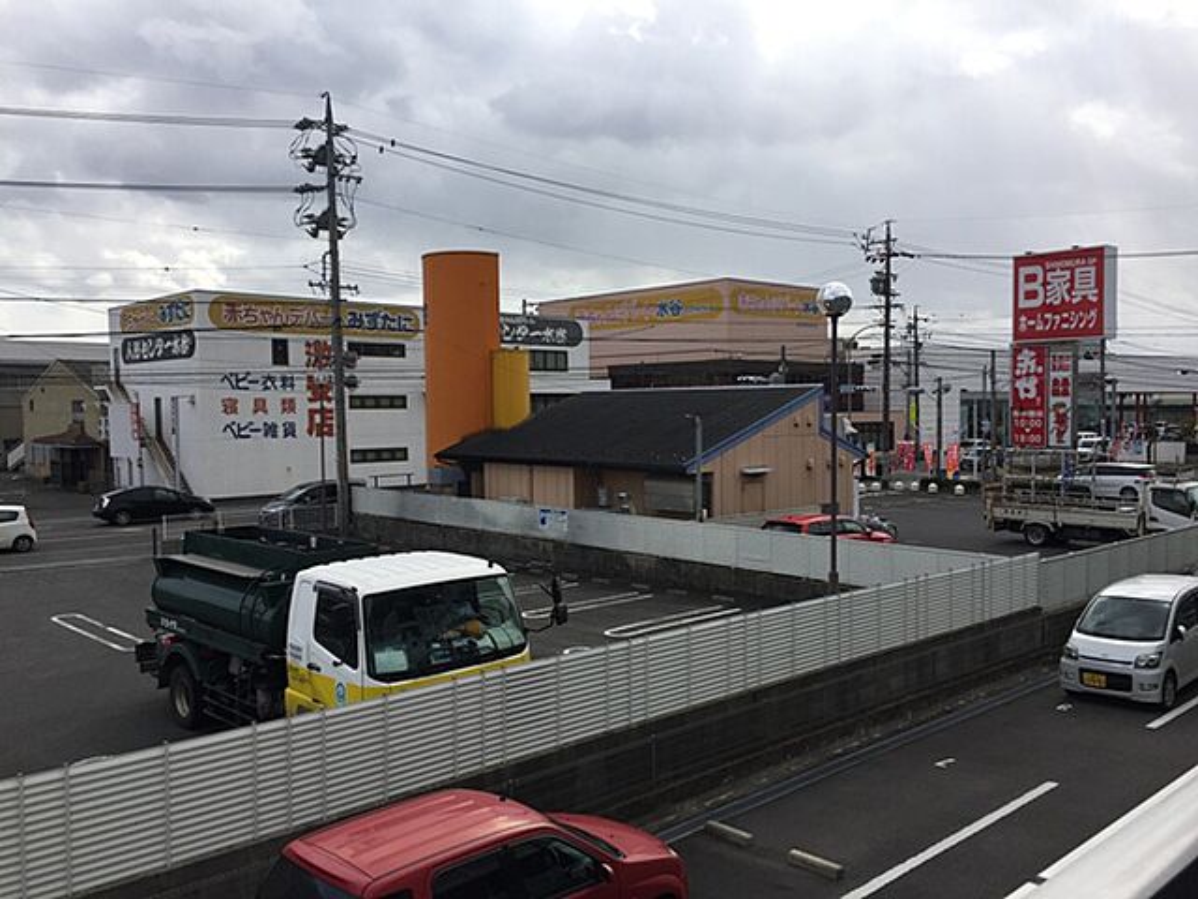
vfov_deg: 48.2
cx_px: 599
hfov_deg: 61.7
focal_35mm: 29
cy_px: 450
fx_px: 1004
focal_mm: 4.15
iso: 32
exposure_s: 1/1980
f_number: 2.2
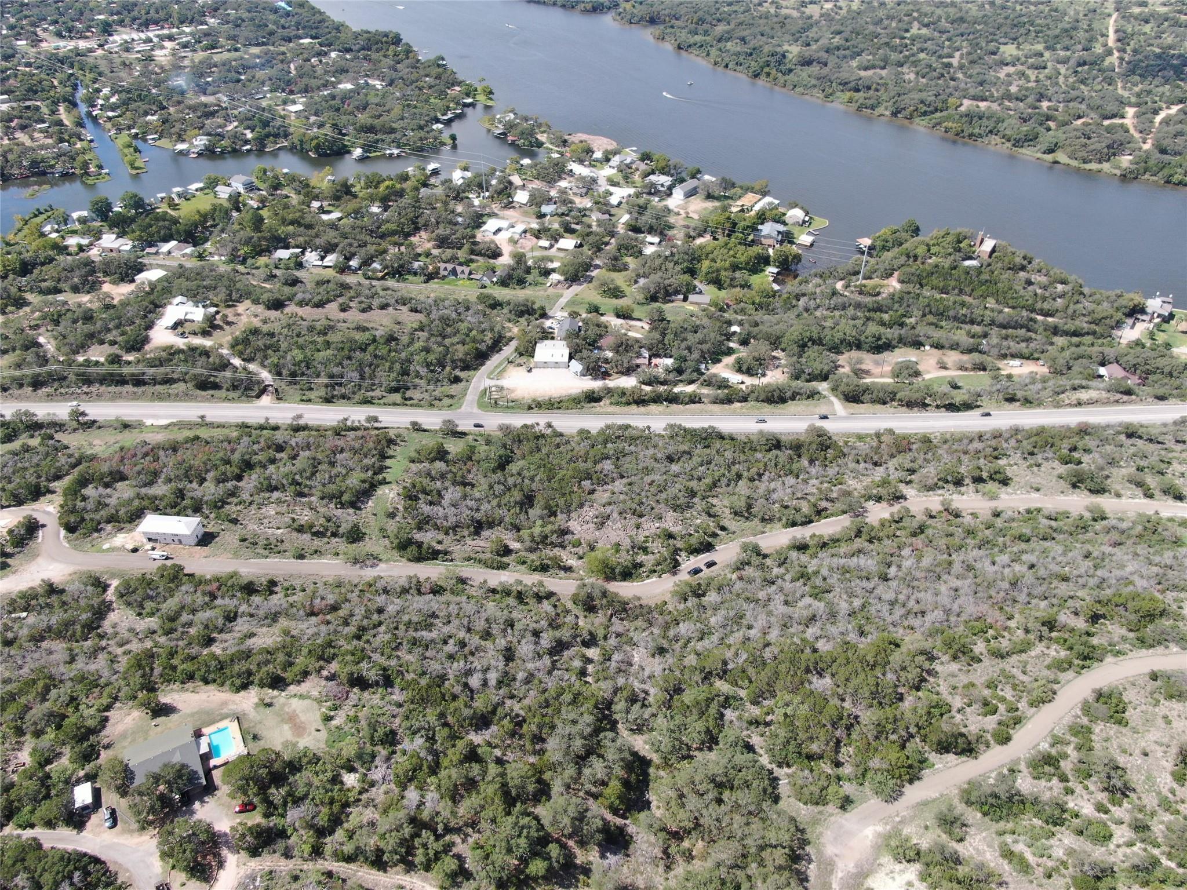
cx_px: 594
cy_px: 445
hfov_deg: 71.6
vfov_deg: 56.8
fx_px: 823
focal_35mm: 24
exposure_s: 1/640
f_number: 2.8
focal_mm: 4.39
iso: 100
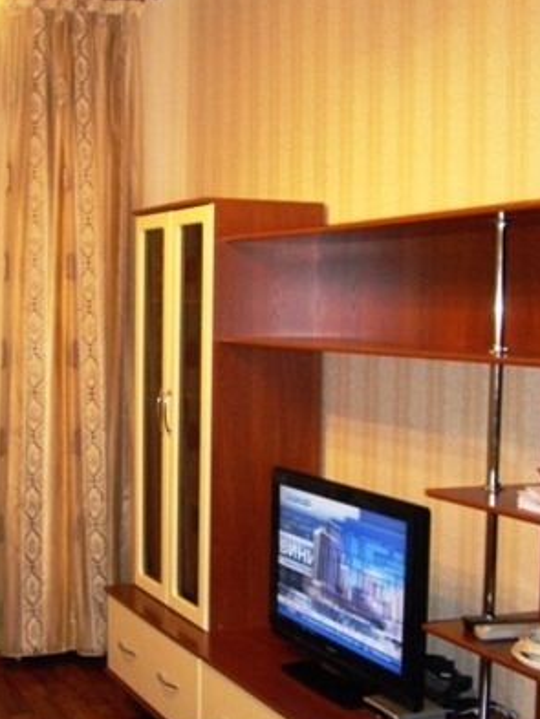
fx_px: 1206
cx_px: 167
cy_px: 351
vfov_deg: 33.2
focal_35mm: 58
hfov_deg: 25.1
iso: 400
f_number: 2.8
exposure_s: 1/40
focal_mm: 7.9
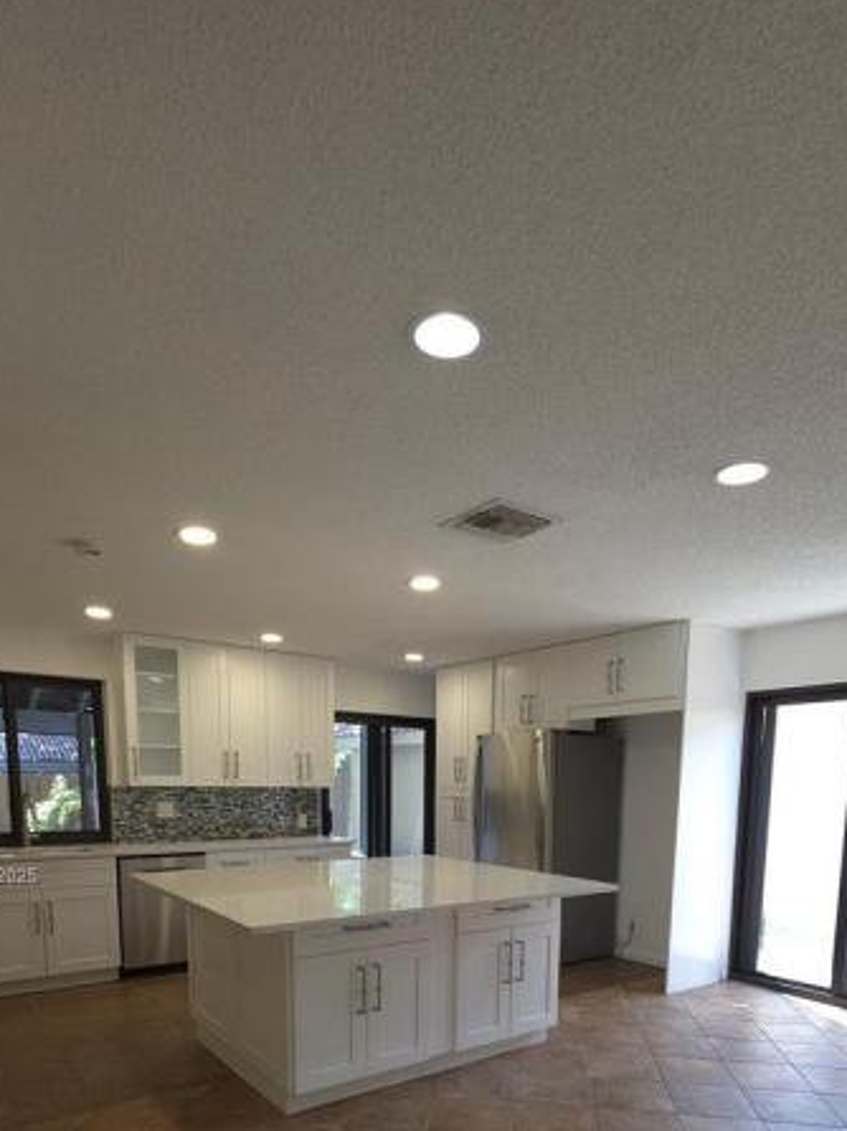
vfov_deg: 72.3
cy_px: 877
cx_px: 444
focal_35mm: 21
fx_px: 686
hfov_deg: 63.4
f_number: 1.9
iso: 40
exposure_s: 1/30
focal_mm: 2.2
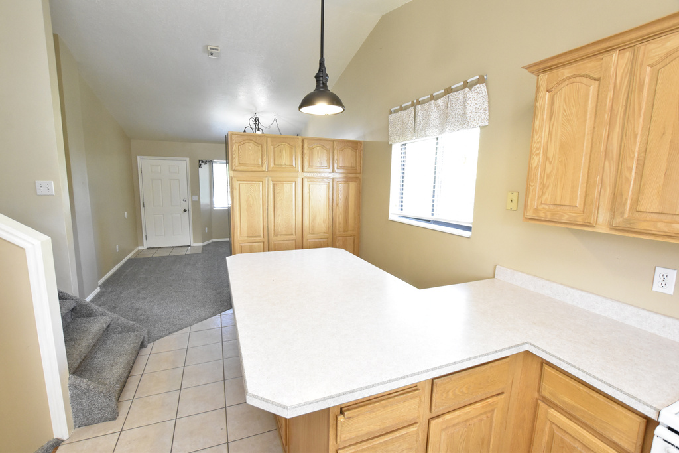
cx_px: 340
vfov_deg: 77.3
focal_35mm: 15
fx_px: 283
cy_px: 226
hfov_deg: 100.4
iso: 3200
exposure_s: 1/60
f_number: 5.6
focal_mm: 10
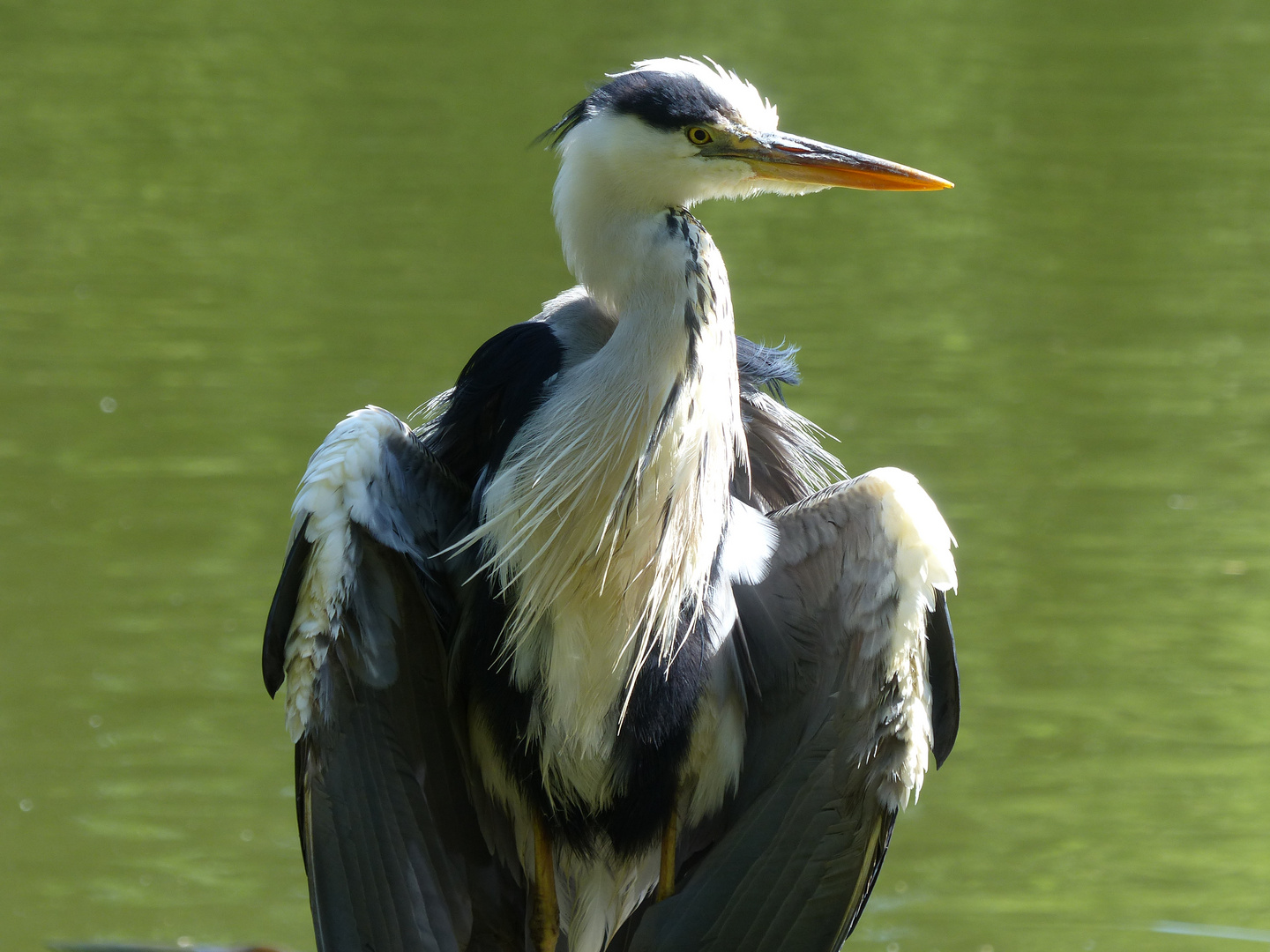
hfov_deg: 5.4
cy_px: 476
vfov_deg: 4.1
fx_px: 13428
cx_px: 635
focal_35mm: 366
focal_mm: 65.8
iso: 100
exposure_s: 1/250
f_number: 4
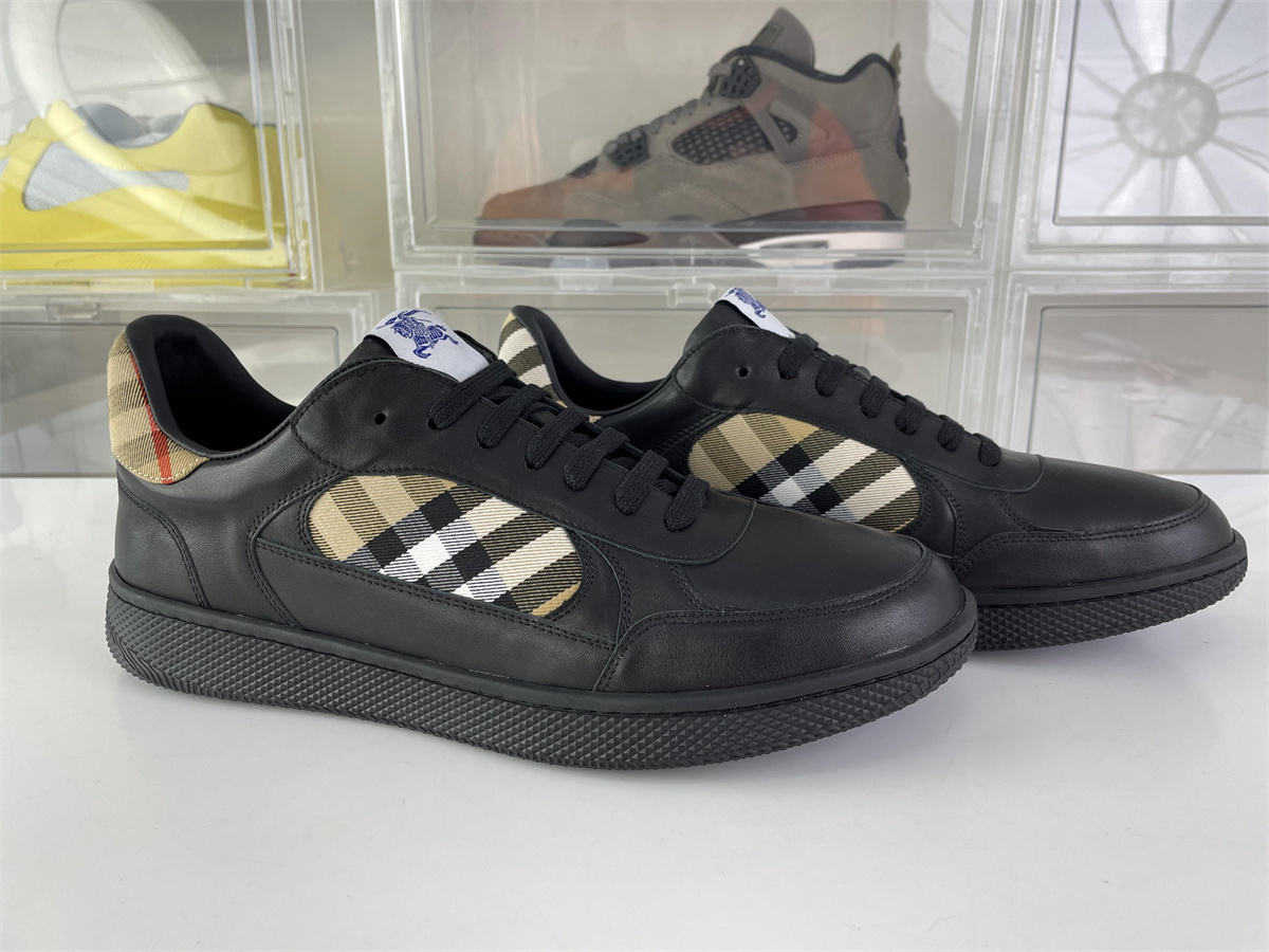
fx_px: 953
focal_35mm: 26
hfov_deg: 67.3
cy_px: 476
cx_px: 634
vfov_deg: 53.1
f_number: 1.6
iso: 32
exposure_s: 1/134
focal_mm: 4.2
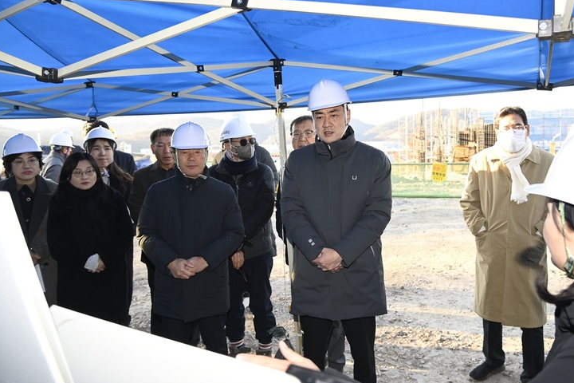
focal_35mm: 30
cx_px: 355
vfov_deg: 43.6
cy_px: 175
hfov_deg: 61.2
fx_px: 478
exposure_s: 1/200
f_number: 5
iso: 400
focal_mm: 24
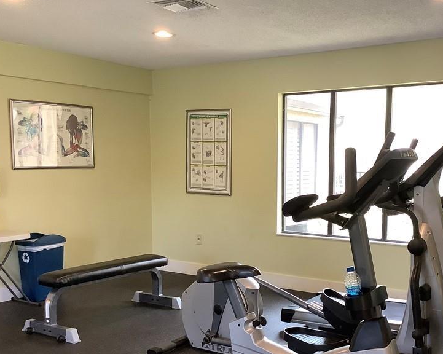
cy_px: 226
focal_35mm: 43
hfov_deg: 42.7
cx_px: 269
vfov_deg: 34.6
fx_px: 563
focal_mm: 3.3
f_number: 2.4
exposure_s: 1/60
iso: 200
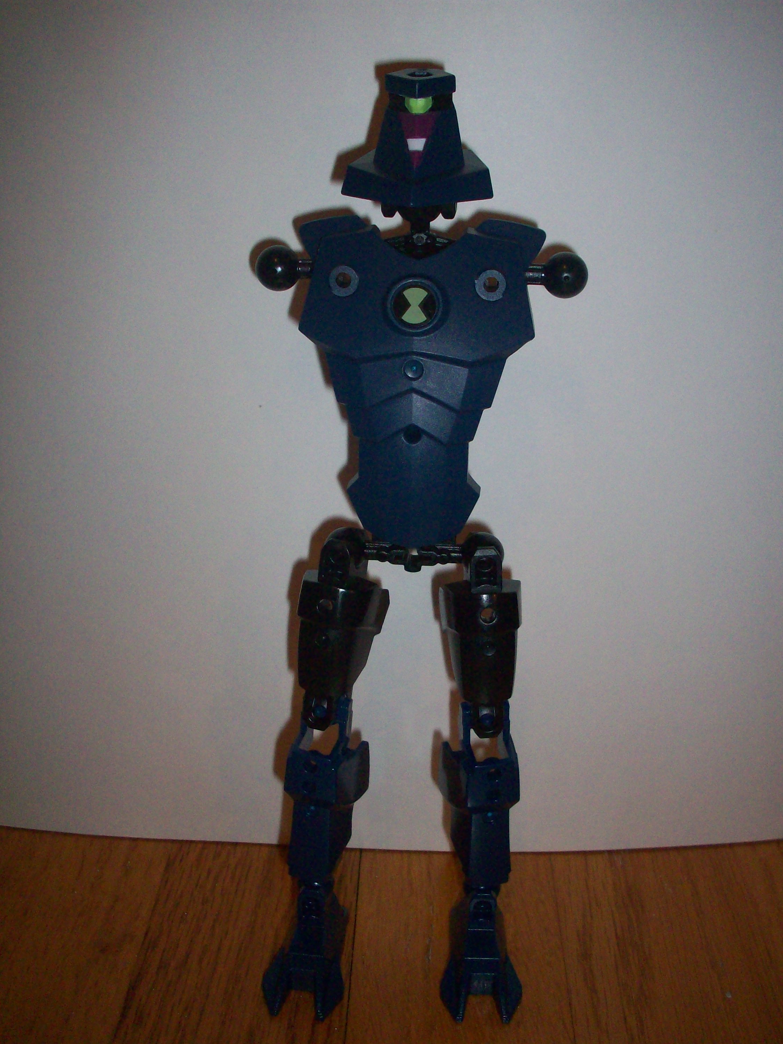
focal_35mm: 38
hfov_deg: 37.7
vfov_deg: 49.0
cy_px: 525
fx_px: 1146
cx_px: 400
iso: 160
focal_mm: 6.2
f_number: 2.8
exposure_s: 1/64
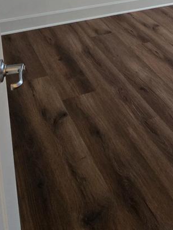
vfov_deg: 29.2
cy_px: -19
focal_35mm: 60
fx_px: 399
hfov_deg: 22.4
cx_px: 213
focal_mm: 5.4
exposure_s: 1/120
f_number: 1.8
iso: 500
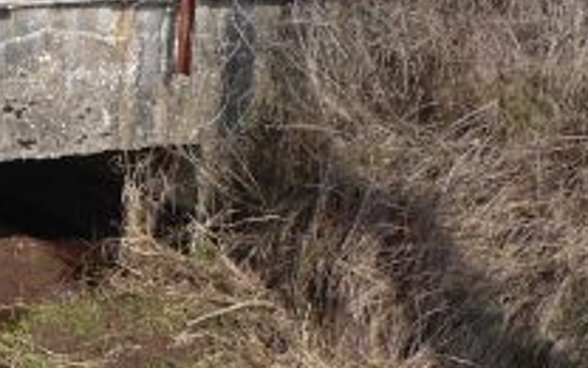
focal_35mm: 114
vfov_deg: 11.4
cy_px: 51
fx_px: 1827
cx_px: -286
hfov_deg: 16.7
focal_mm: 5.2
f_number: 5
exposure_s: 1/400
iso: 100
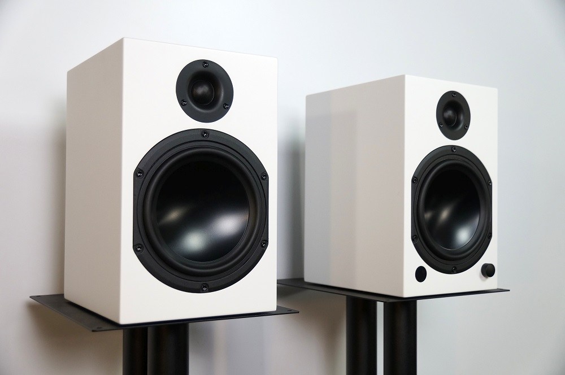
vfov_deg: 31.8
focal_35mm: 42
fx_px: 658
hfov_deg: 46.5
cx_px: 282
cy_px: 188
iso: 500
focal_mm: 28
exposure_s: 1/60
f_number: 4
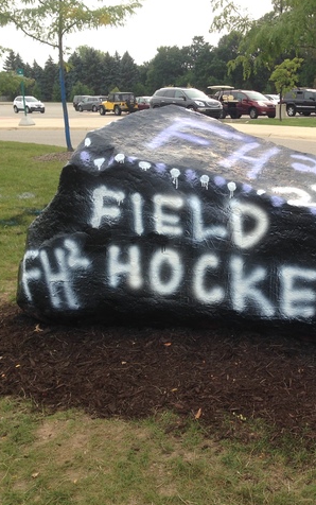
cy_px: 251
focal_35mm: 47
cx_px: 223
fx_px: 647
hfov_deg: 27.2
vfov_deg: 42.6
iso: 50
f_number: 2.4
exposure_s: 1/359
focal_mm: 4.12
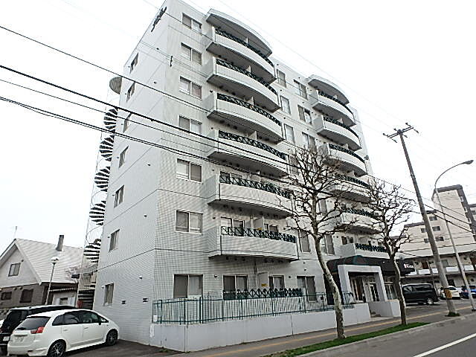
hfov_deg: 79.0
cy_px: 178
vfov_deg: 63.4
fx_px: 289
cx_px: 238
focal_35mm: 21
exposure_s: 1/500
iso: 125
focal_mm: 3.7
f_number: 3.5
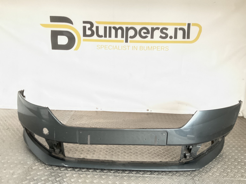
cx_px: 123
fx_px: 206
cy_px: 92
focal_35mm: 29
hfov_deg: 61.7
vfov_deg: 48.2
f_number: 1.8
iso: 320
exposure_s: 1/33
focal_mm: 3
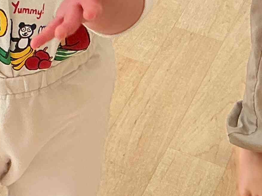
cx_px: 77
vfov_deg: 10.3
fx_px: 1007
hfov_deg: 14.8
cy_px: -193
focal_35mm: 133
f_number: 1.8
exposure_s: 1/100
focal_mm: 3
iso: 20
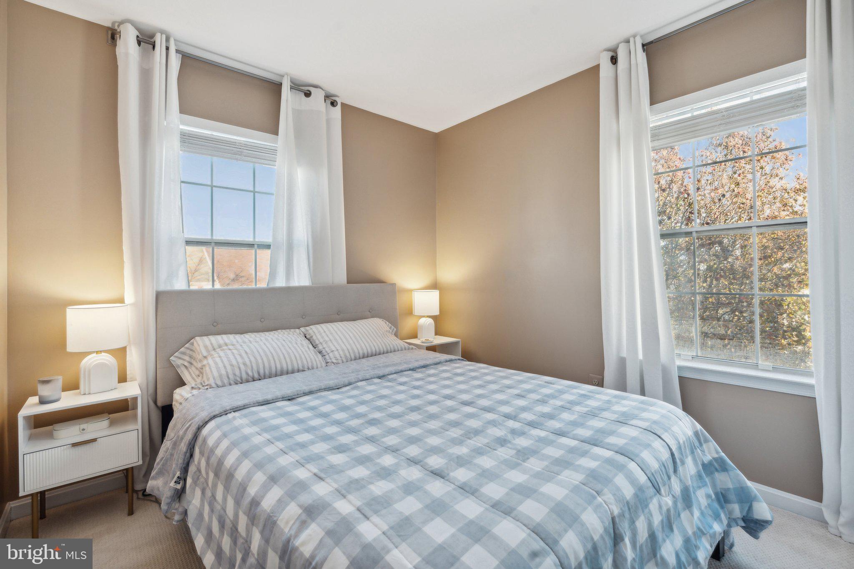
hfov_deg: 96.7
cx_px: 427
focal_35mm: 16
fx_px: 379
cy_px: 284
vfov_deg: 73.7
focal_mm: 16
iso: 500
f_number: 8
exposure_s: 1/25
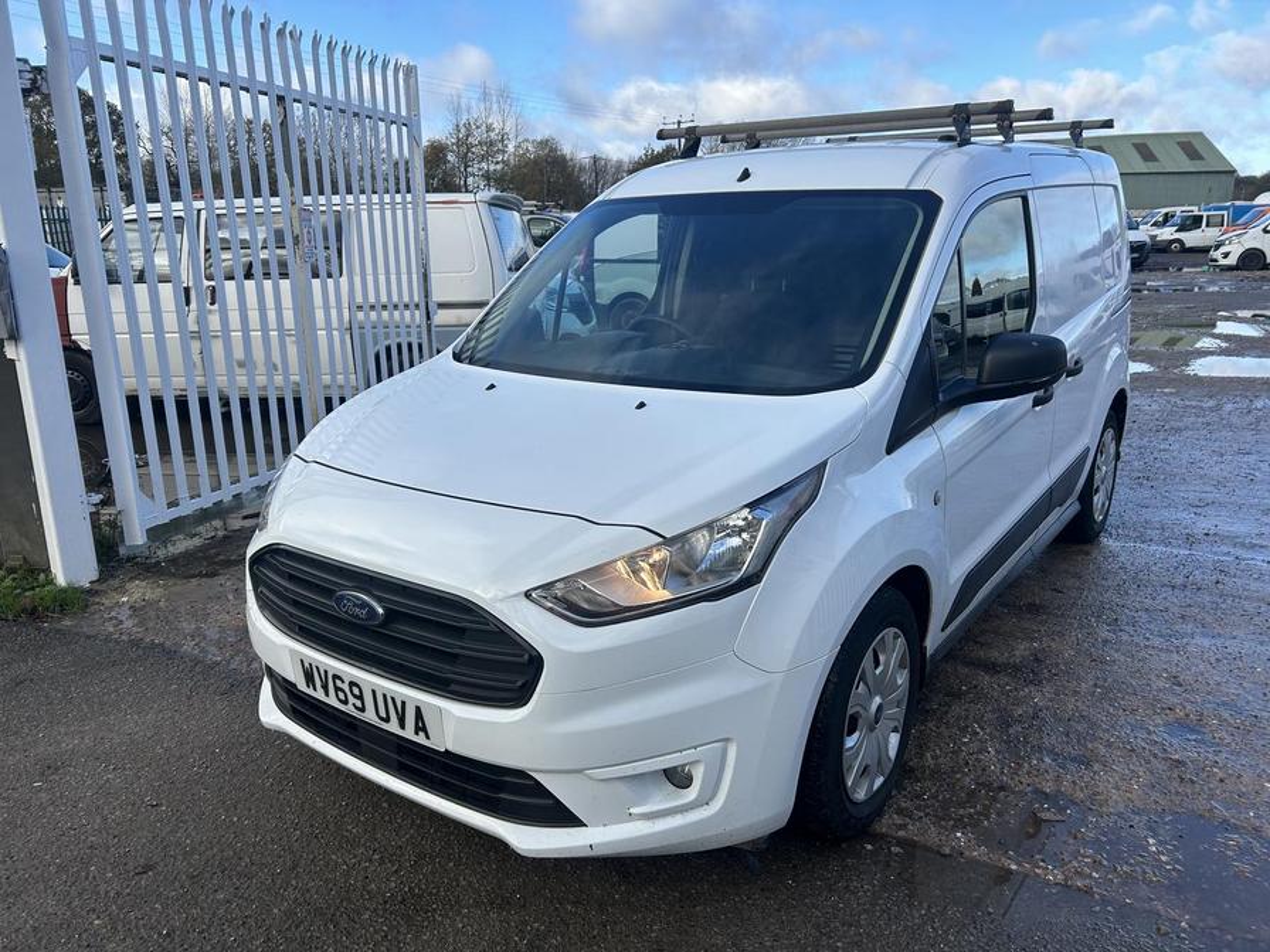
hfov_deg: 67.3
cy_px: 476
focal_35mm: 26
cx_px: 635
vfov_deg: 53.1
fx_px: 954
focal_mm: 5.7
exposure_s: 1/1751
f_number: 1.5
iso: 50
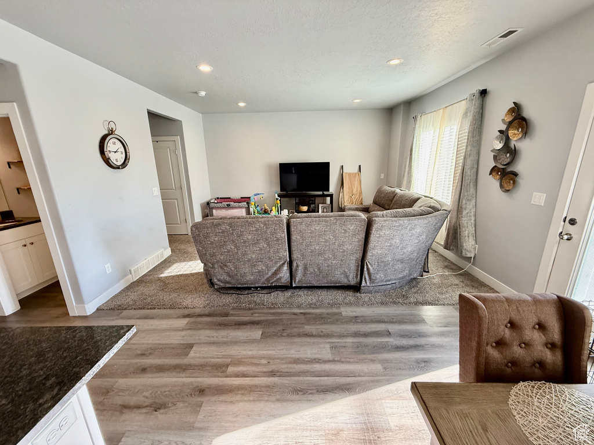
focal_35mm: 14
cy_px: 222
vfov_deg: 85.7
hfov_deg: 102.1
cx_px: 297
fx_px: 240
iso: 200
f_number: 2.2
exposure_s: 1/120
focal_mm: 2.22
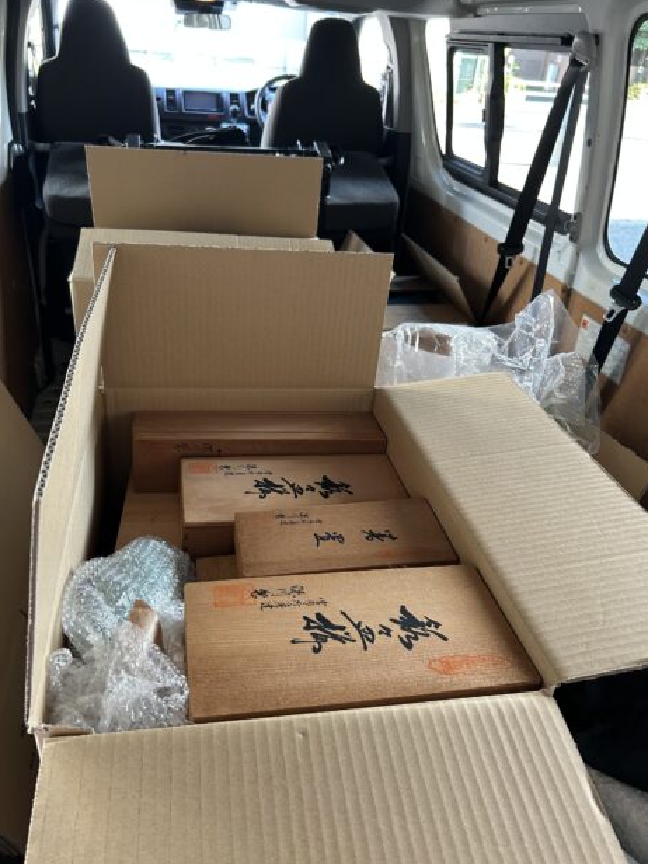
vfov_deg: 65.3
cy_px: 442
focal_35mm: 27
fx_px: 674
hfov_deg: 51.4
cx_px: 320
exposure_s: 1/68
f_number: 1.5
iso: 125
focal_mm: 5.7
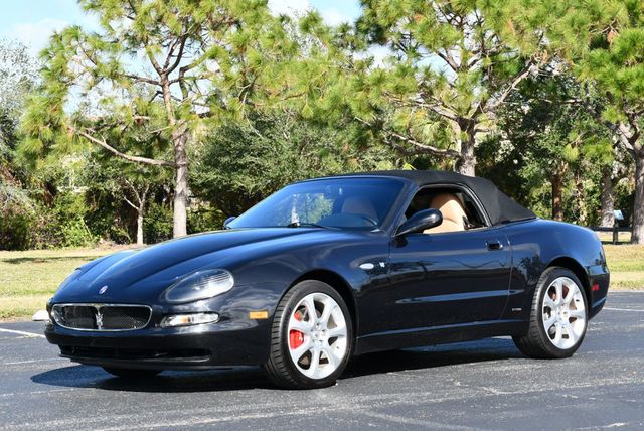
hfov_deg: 22.6
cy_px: 216
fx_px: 1611
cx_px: 322
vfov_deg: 15.2
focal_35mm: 90
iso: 160
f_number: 8
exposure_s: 1/250
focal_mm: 45
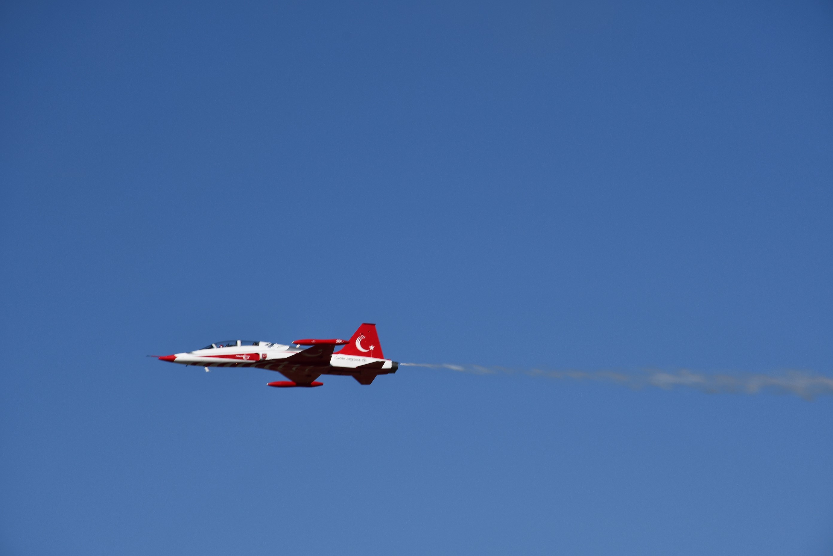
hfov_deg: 11.8
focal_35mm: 174
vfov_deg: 7.9
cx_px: 416
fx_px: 4026
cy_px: 278
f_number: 10
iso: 100
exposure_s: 1/400
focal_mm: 116
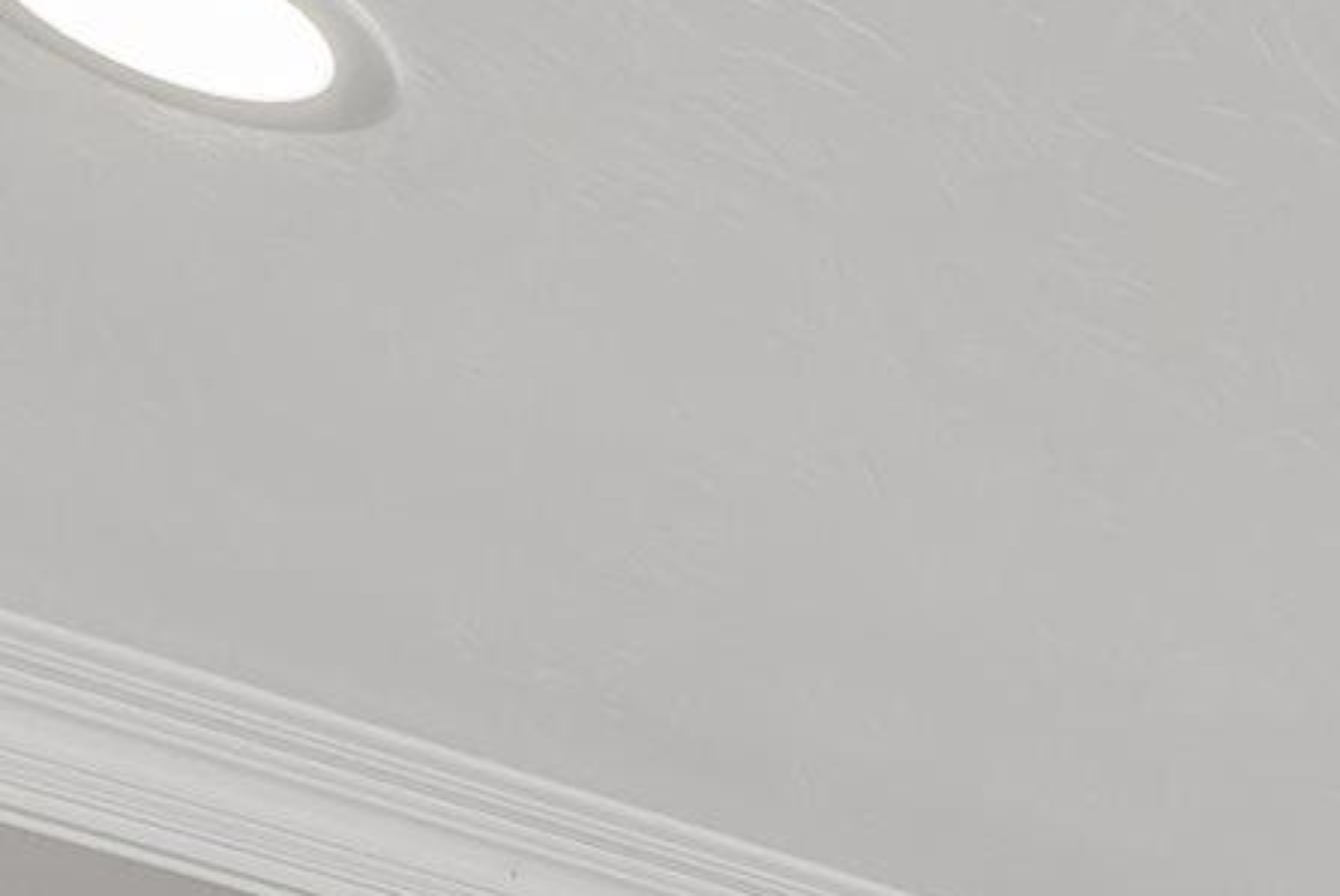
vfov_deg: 9.7
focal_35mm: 103
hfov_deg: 12.2
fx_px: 3838
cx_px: 3741
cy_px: 2802
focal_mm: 15
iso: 320
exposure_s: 1/2.5
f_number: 6.3
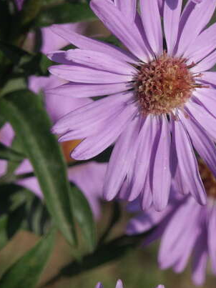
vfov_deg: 6.0
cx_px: 157
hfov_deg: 4.5
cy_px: 112
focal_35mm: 331
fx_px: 2755
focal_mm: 50.69
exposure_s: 1/350
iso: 100
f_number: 9.5
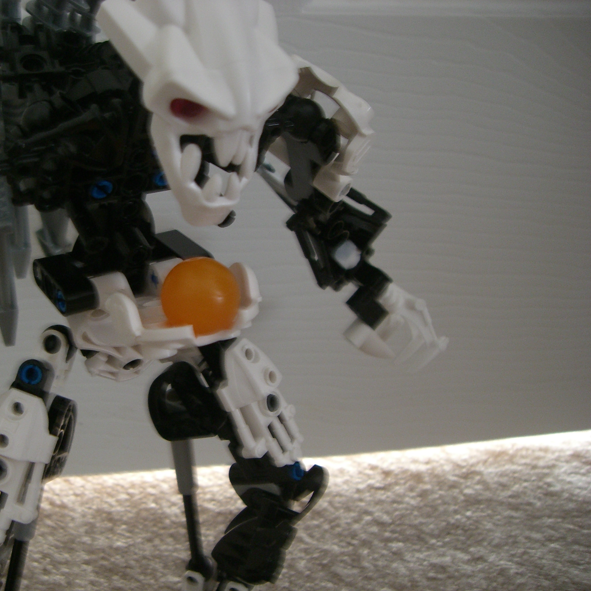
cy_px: 296
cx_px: 199
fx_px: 869
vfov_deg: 37.6
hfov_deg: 37.2
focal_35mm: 45
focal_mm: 6.2
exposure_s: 1/8
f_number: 2.7
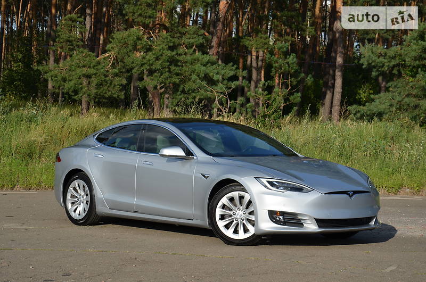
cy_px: 141
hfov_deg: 23.4
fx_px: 1027
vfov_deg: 15.6
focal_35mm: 87
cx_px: 213
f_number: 8
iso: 100
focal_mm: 58
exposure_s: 1/250
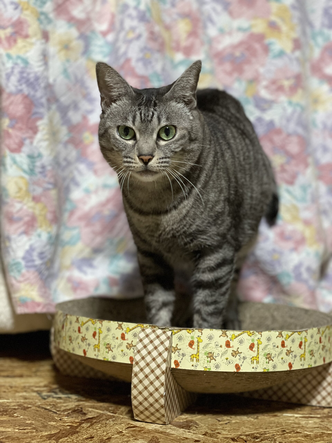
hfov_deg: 28.0
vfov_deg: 36.8
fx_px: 665
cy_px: 222
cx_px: 166
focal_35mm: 52
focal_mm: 6
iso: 400
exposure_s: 1/30
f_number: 2
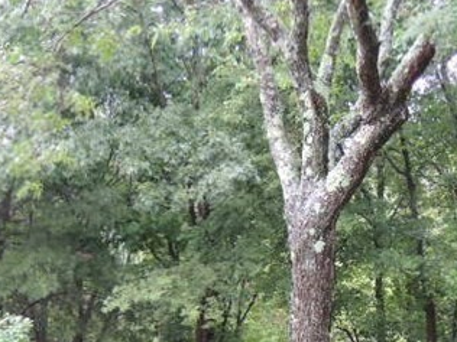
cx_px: 301
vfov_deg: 15.4
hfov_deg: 20.6
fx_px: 1254
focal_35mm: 95
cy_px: 300
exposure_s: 1/15
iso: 400
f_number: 3.6
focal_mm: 8.9
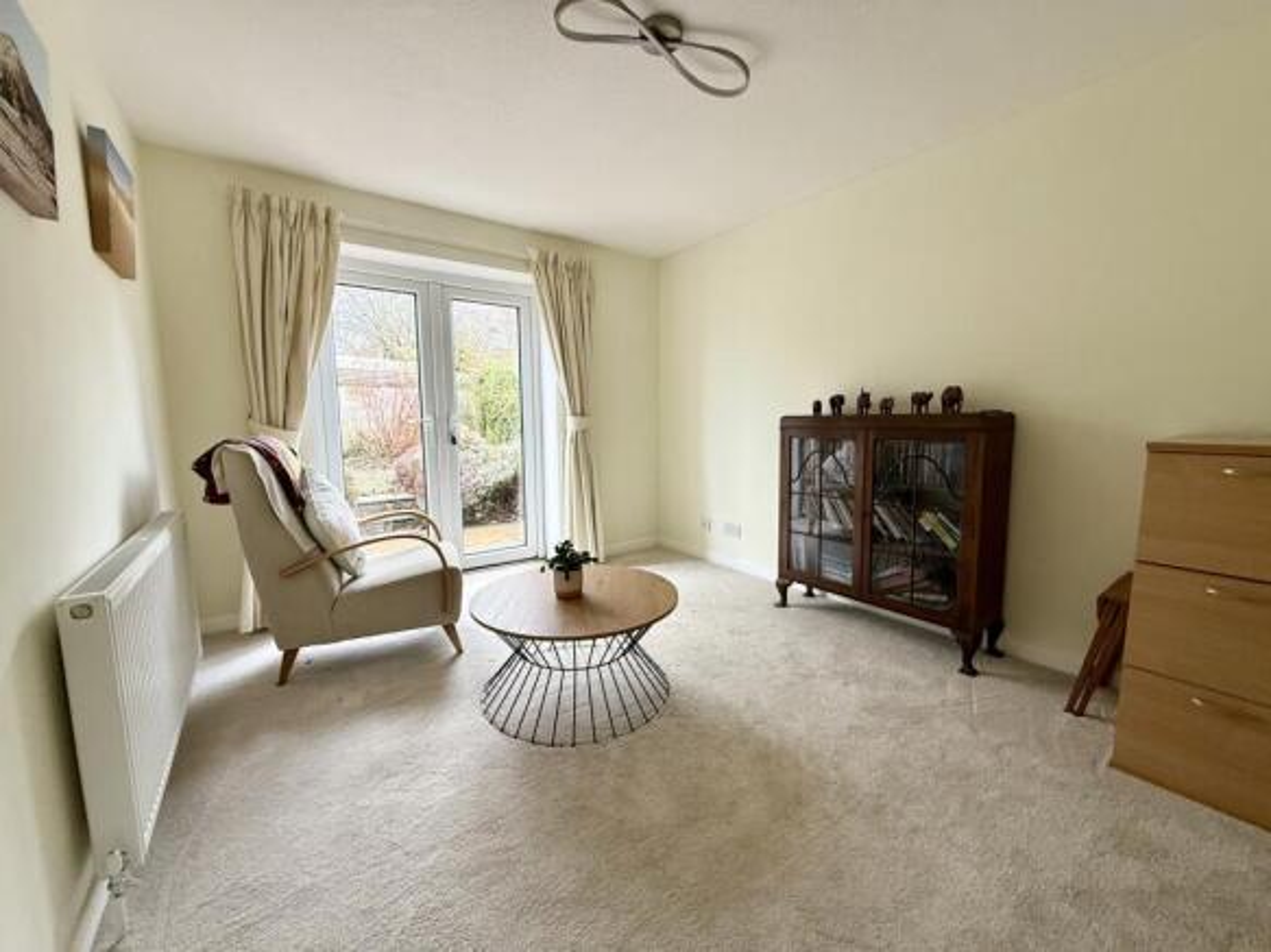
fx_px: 514
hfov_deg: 102.1
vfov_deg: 85.7
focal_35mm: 14
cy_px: 476
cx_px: 636
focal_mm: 2.22
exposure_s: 1/99
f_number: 2.2
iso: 160
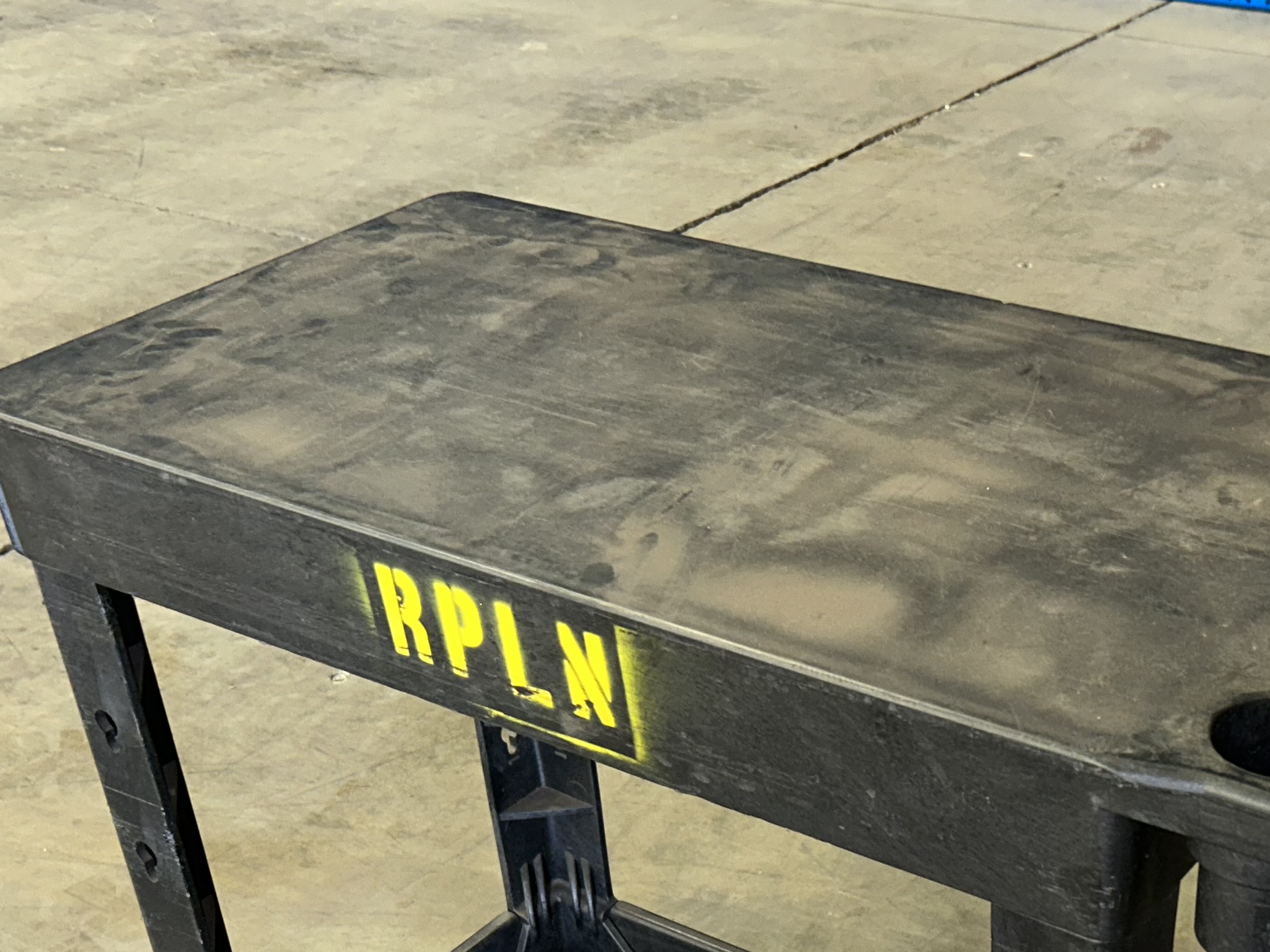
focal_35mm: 57
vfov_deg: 24.1
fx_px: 2091
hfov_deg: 33.4
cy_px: 1036
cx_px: 867
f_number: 1.5
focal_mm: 5.7
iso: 64
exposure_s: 1/15
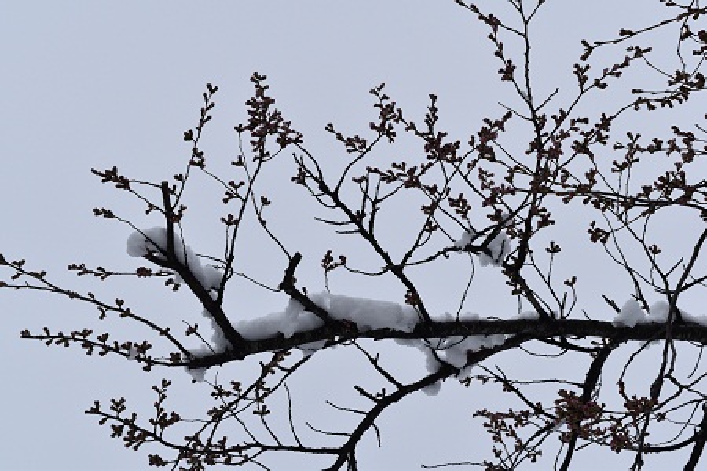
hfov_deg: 24.6
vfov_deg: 16.6
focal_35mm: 82
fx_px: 1620
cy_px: 236
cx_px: 354
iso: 200
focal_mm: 55
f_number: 11
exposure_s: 1/500
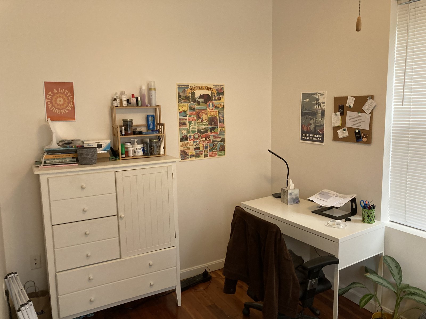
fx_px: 345
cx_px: 213
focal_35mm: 28
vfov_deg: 49.7
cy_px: 160
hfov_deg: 63.4
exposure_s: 1/60
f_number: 1.8
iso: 250
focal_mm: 3.99
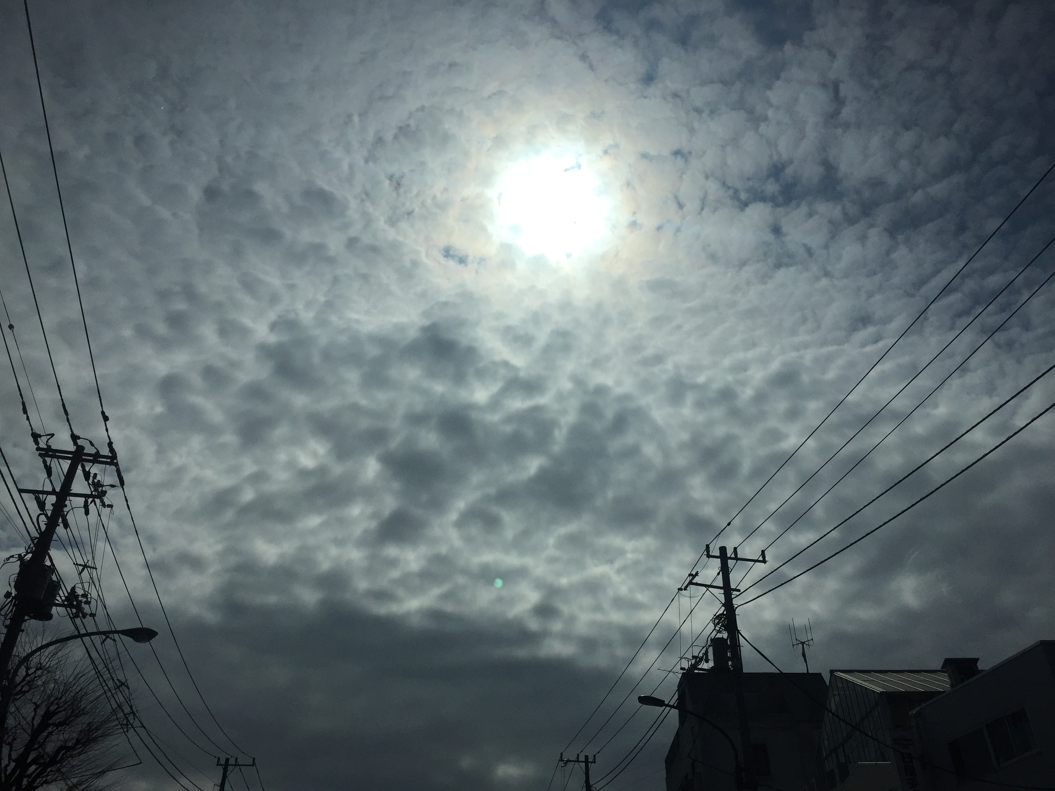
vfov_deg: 48.2
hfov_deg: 61.7
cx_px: 528
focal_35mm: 29
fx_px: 884
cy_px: 396
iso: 50
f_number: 2.2
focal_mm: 4.15
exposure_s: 1/40000
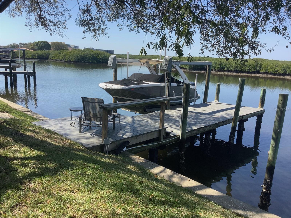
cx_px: 146
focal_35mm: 31
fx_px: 261
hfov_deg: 58.4
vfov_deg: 45.4
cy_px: 109
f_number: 2.4
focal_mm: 3.3
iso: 25
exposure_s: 1/840
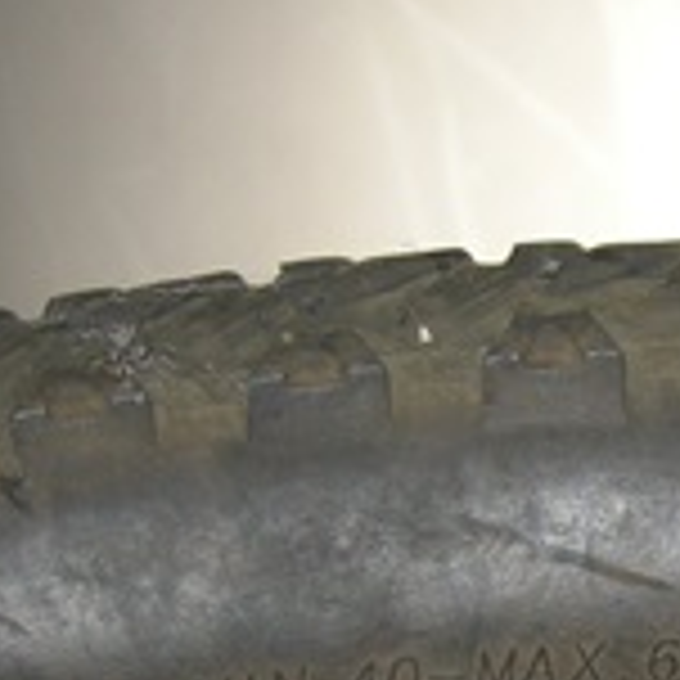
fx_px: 3756
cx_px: 896
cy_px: 892
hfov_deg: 10.1
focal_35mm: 169
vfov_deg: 10.1
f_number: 2.7
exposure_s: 1/60
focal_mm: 7.5
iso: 64
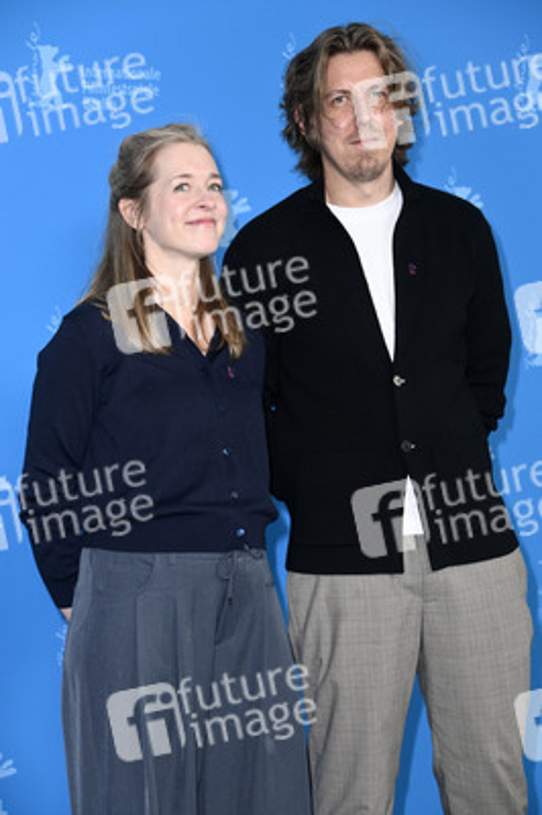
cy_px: 408
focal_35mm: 98
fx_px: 2217
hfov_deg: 13.9
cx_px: 271
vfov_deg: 20.8
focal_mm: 98
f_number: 5.6
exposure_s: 1/250
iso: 1600
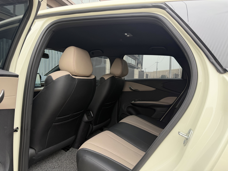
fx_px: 158
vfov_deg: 56.8
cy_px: 86
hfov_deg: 71.6
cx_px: 114
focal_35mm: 24
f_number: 1.78
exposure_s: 1/367
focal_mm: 6.76
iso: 100
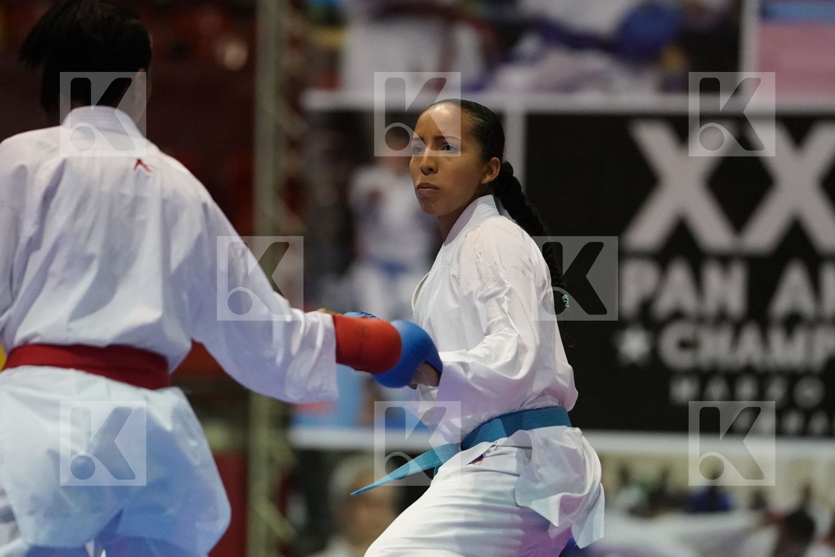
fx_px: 6958
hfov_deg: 6.9
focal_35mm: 300
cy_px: 278
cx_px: 418
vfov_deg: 4.6
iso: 6400
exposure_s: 1/640
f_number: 2.8
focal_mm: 200
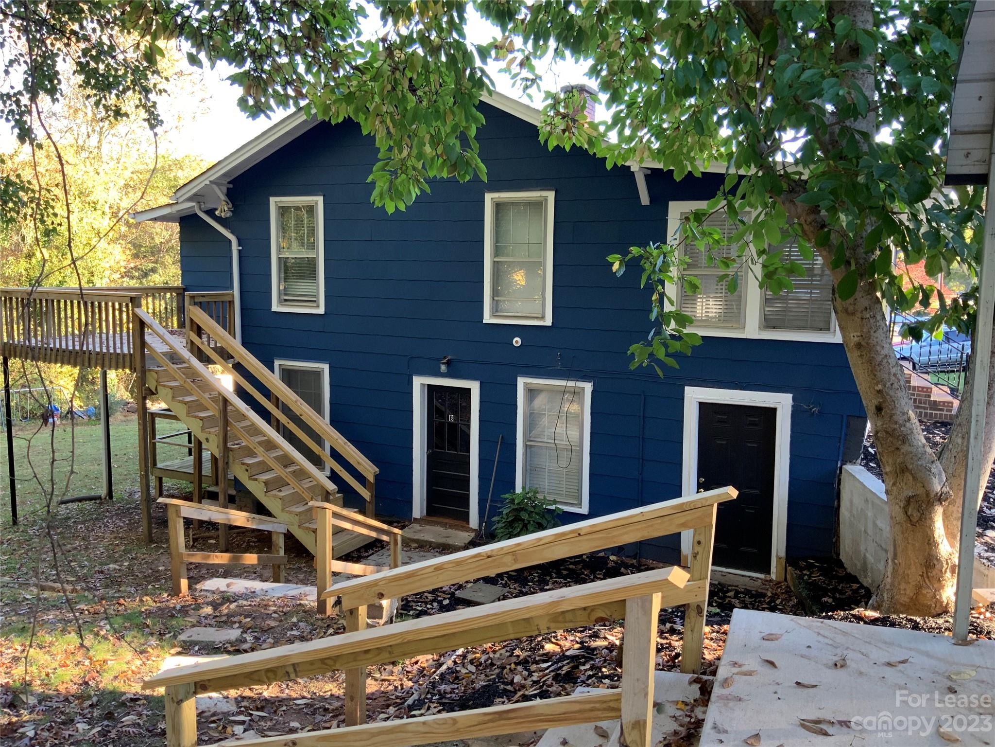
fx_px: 834
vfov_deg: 48.2
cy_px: 374
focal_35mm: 29
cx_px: 498
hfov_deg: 61.7
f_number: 1.8
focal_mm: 3
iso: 64
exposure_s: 1/90
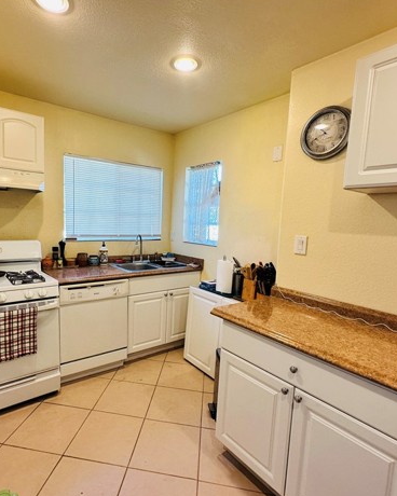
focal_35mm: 19
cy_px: 250
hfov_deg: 70.4
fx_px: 279
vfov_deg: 83.3
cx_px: 168
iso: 160
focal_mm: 2.22
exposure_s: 1/120
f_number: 2.2
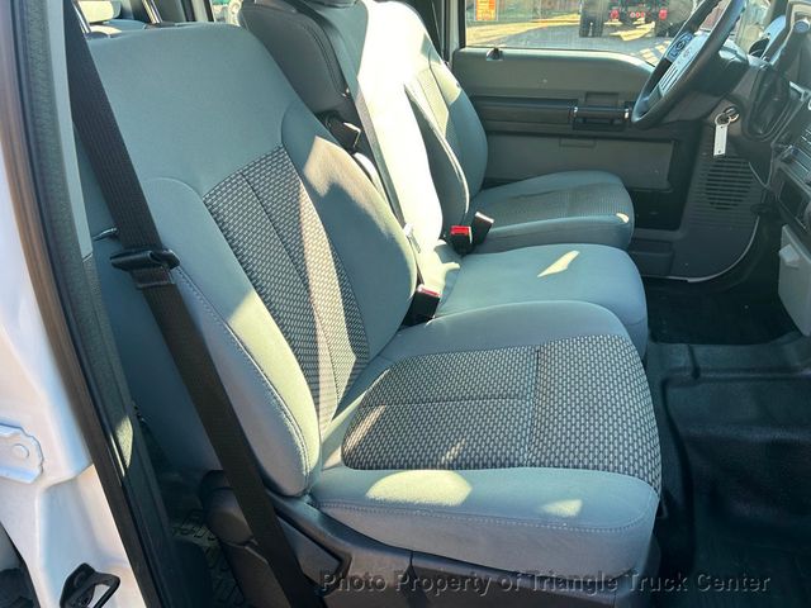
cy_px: 304
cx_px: 406
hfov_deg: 67.3
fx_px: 609
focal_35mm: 26
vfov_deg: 53.1
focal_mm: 5.7
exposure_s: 1/230
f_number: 1.5
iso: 50
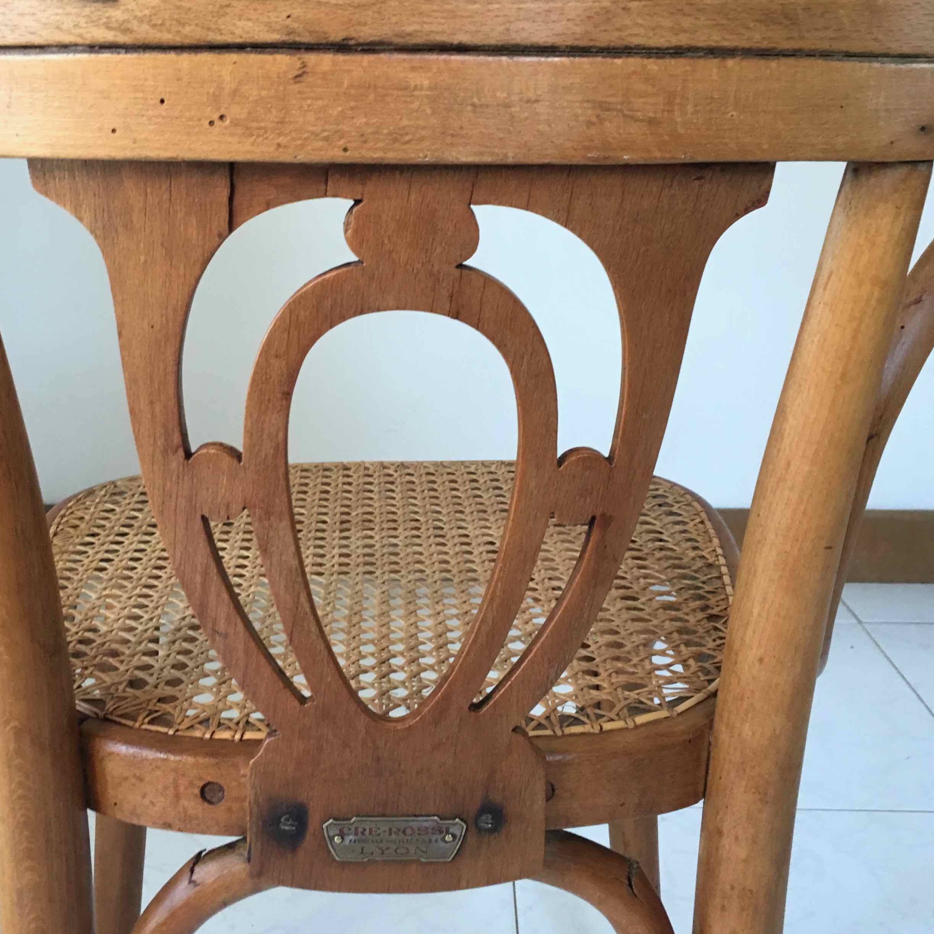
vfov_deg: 40.7
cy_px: 367
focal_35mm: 41
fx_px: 1252
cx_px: 402
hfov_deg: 40.8
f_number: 2.2
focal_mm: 4.15
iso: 125
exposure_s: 1/33
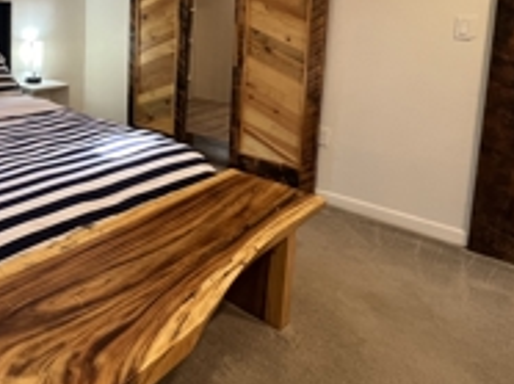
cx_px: 86
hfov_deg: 57.5
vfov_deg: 46.4
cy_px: 64
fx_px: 415
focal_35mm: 28
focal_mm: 1.57
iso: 200
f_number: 1.8
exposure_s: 1/60
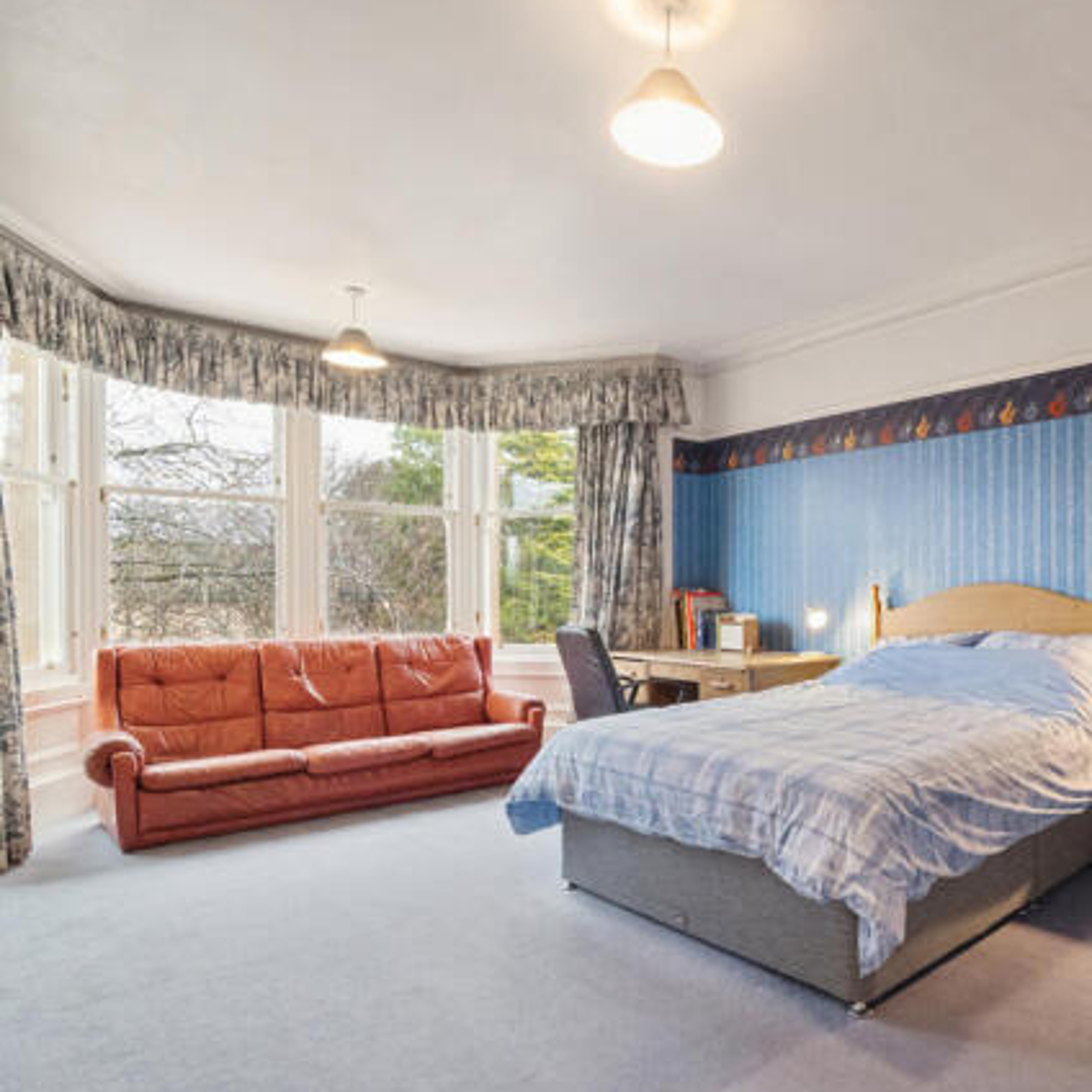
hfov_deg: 67.4
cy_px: 552
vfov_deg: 72.1
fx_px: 749
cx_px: 823
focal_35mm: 21
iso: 6400
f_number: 7.1
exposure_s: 1/50
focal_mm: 16
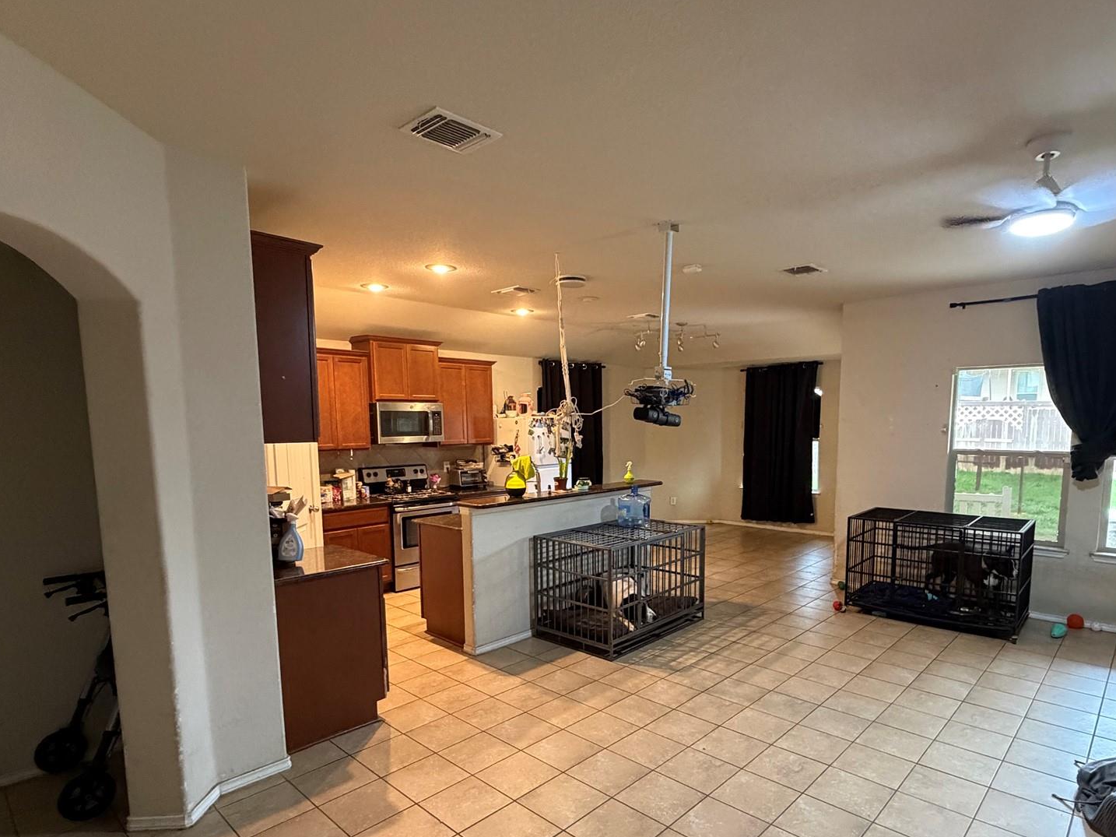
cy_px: 494
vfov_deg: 65.5
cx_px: 591
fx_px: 645
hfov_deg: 81.7
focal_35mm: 20
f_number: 2.2
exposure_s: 1/60
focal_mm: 2.22
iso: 800
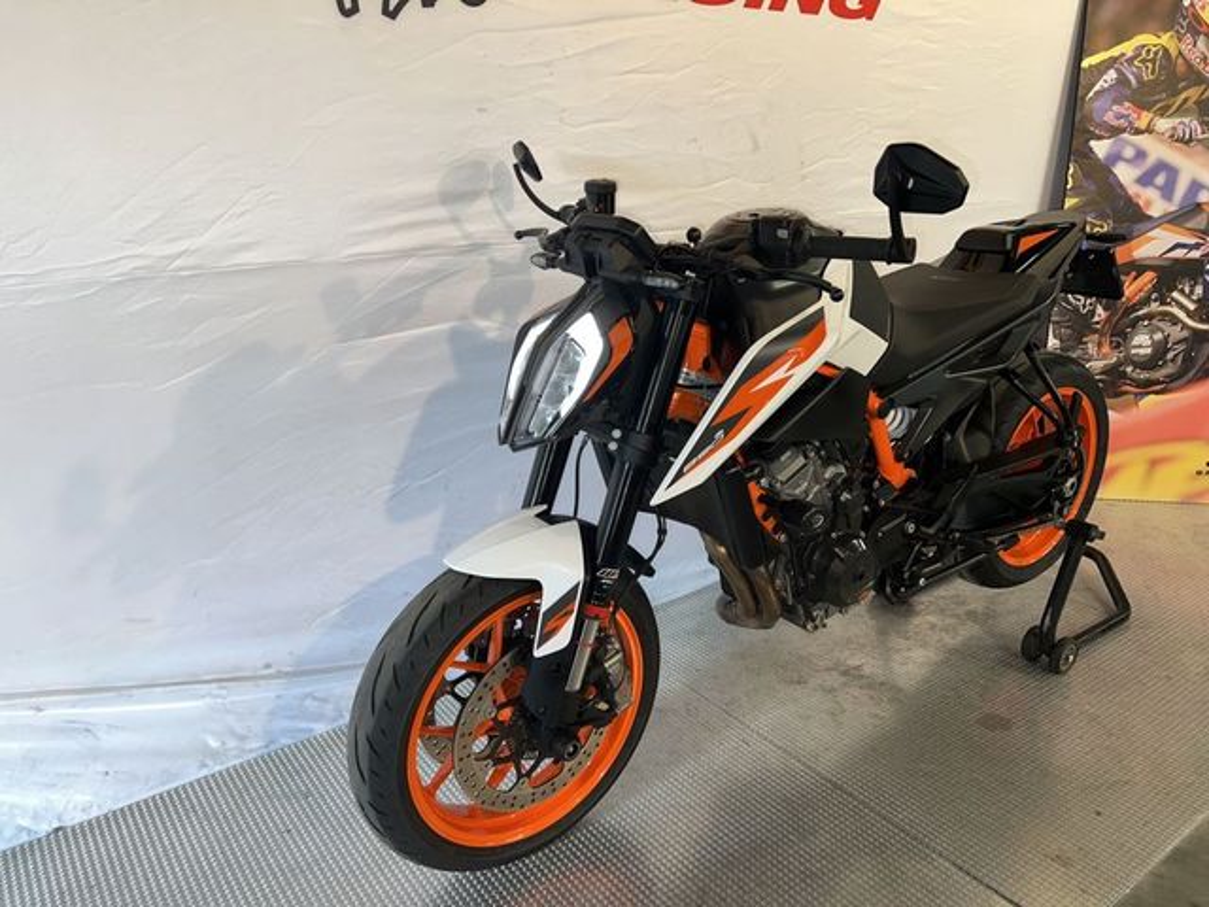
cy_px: 454
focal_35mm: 26
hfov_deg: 67.3
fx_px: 908
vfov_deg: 53.1
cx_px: 604
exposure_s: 1/24
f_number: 1.5
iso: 32
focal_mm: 5.7
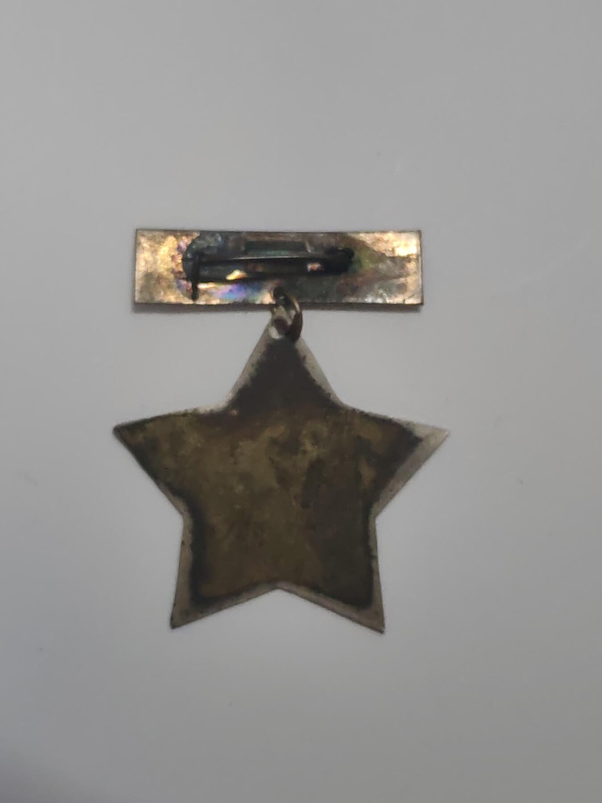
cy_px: 402
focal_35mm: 68
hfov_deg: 21.6
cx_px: 301
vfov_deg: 28.6
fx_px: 1577
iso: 800
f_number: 1.95
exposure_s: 1/50
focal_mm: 5.52
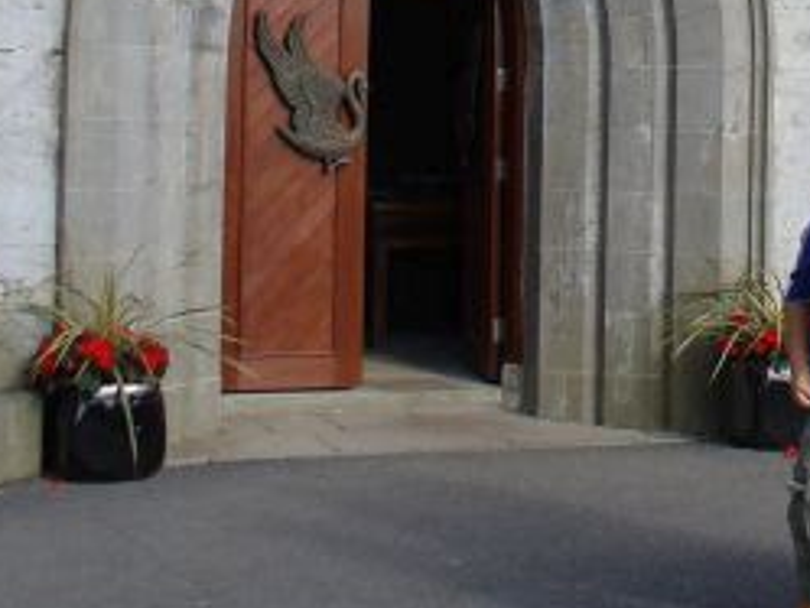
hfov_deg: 20.2
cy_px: -94
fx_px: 2224
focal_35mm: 95
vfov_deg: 15.1
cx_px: 758
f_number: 2.8
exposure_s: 1/320
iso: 64
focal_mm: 6.1
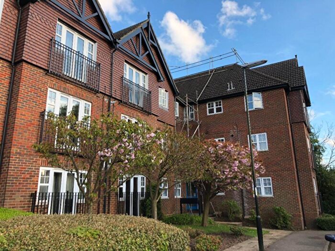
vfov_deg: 49.7
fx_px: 271
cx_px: 168
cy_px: 126
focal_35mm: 28
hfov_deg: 63.4
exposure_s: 1/414
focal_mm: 3.99
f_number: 1.8
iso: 20
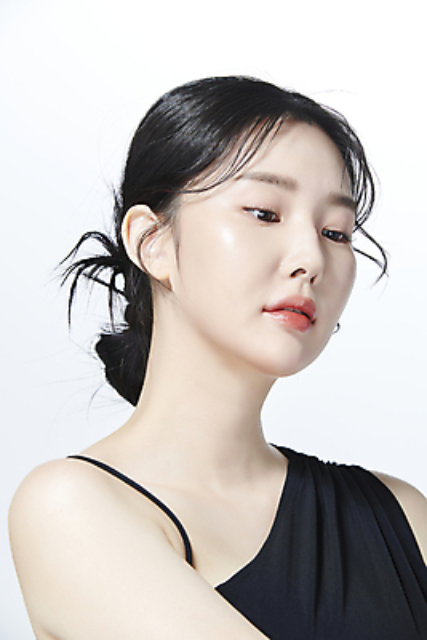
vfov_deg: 11.7
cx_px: 214
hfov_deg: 7.9
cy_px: 320
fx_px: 3111
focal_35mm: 175
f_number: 11
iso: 64
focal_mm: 175
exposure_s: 1/125
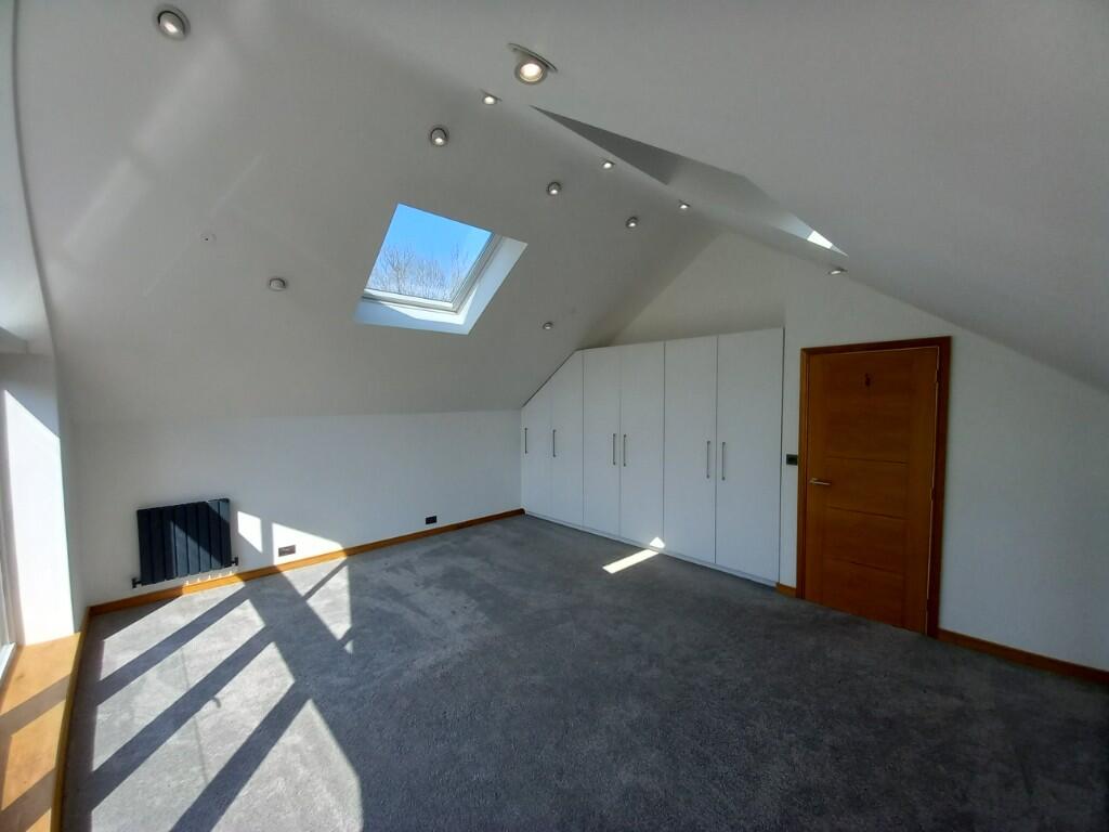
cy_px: 416
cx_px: 554
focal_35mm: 13
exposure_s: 1/353
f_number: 2.2
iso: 40
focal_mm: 1.13
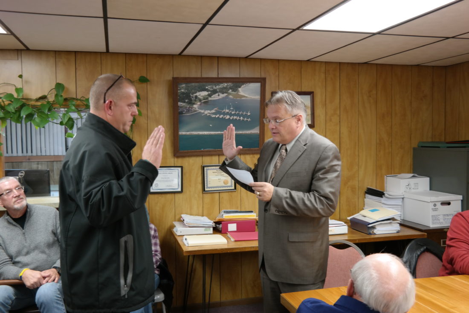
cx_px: 234
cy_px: 156
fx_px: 430
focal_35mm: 33
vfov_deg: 40.0
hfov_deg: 57.2
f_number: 4
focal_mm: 22
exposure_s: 1/40
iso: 400
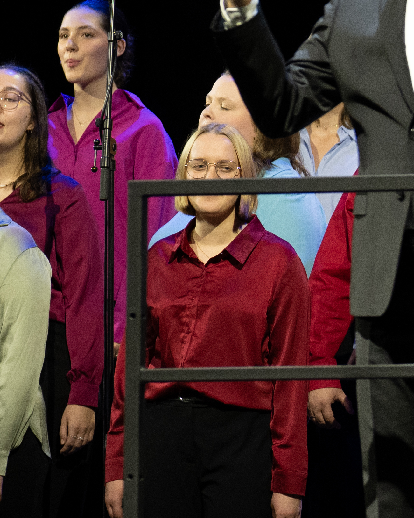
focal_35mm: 405
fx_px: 6202
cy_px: 162
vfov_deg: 4.8
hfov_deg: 3.7
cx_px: 1210
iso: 1000
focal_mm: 85
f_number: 3.2
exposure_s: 1/250
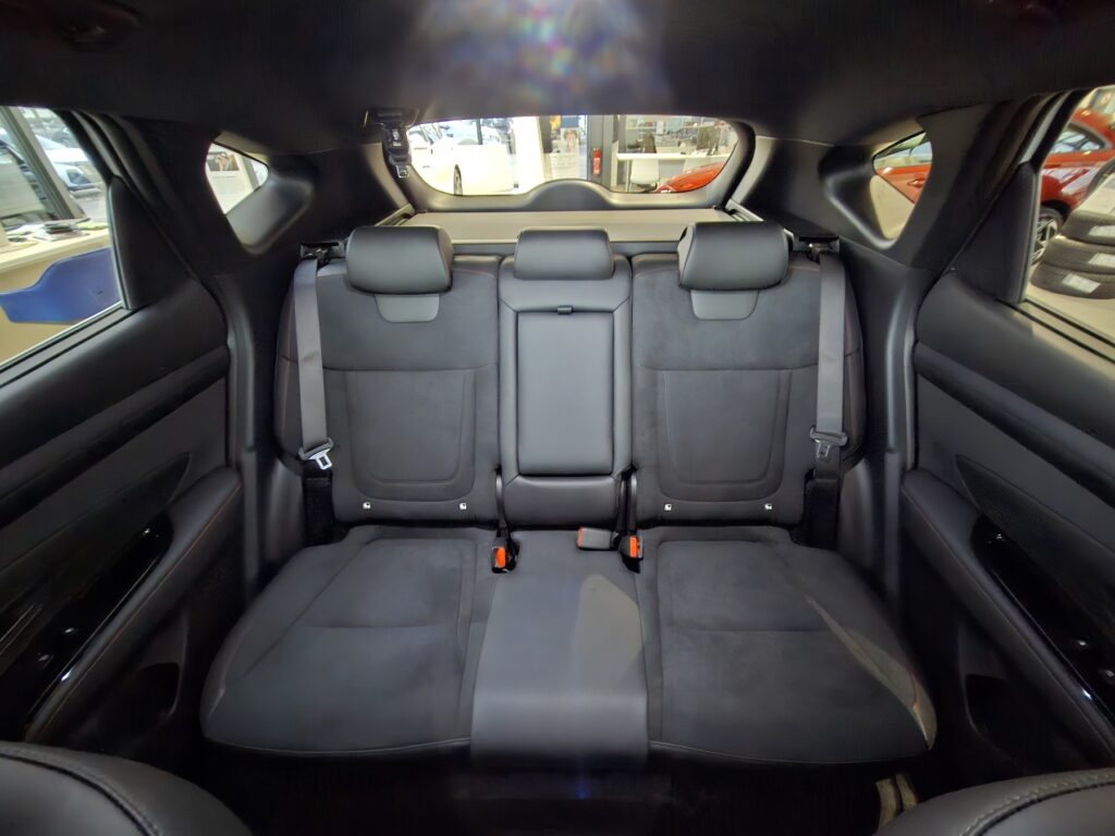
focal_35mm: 13
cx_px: 558
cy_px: 418
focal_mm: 1.74
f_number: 2.2
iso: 800
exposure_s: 1/8
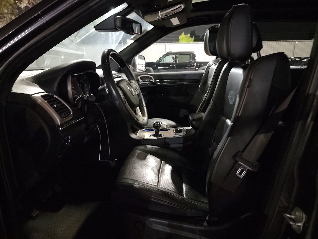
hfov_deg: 71.6
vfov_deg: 56.8
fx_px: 220
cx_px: 159
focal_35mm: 24
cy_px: 120
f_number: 1.8
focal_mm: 6.7
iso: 2765
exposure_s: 1/7
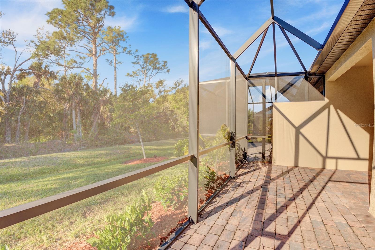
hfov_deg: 96.7
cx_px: 188
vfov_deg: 73.8
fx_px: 167
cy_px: 125
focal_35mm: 16
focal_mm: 16
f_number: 8
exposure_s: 1/320
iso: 400
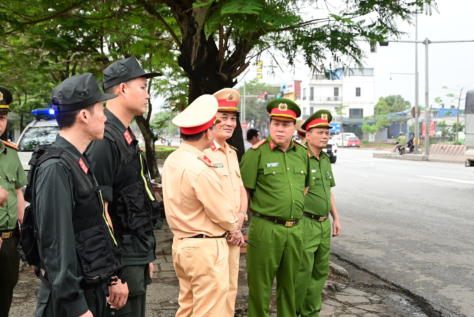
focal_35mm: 52
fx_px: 685
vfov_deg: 26.0
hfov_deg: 38.2
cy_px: 158
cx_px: 237
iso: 500
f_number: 7.1
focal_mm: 35
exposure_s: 1/200
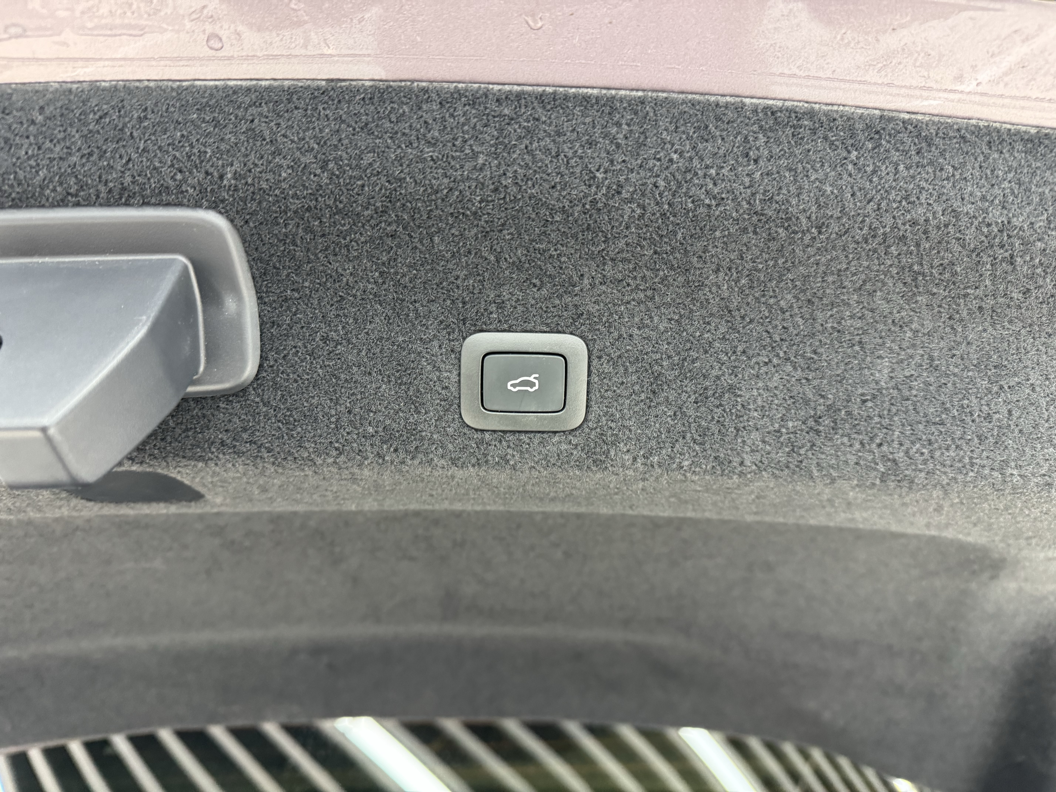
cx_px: 528
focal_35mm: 24
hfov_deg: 71.6
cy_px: 396
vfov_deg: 56.8
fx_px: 732
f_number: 1.78
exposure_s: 1/50
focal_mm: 6.76
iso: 400
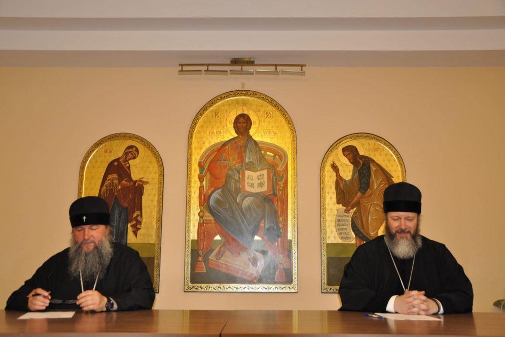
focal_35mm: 39
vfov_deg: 34.6
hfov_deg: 50.1
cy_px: 168
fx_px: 540
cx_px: 248
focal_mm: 25
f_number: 4
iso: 800
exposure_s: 1/60
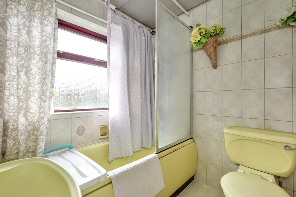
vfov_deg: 77.3
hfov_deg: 100.4
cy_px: 98
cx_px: 148
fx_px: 123
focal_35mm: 15
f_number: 8
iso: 640
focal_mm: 10
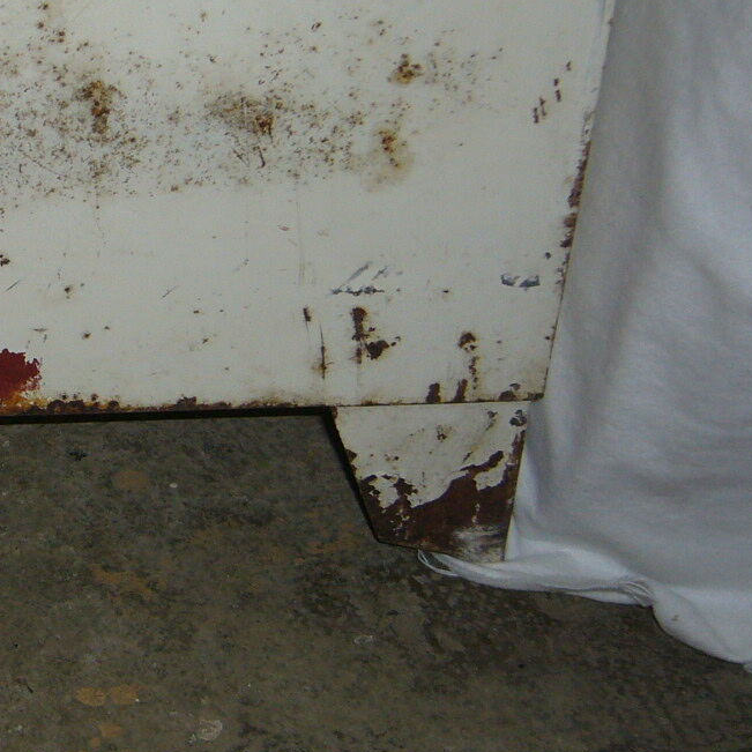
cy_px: 295
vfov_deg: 22.7
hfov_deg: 21.8
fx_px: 1868
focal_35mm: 76
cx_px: -28
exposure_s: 1/60
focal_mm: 5.8
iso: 100
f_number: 2.8
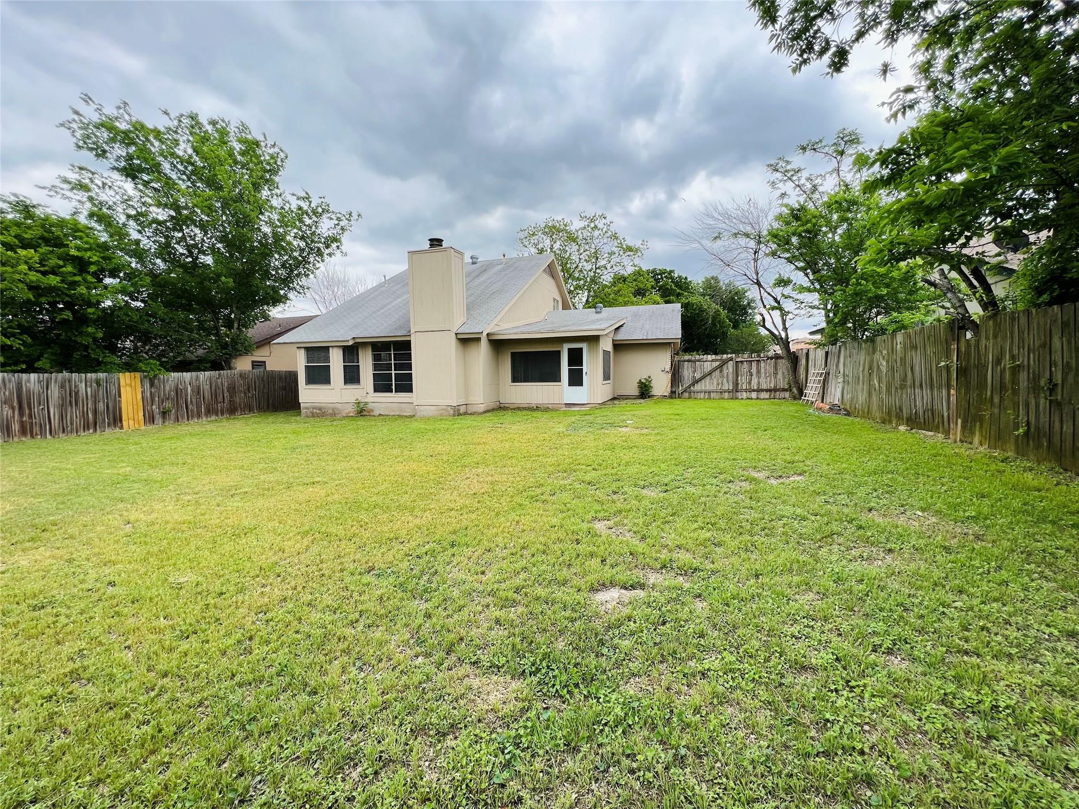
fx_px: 405
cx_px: 540
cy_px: 404
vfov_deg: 89.9
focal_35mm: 13
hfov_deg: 106.2
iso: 32
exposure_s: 1/677
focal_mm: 1.57
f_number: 1.8
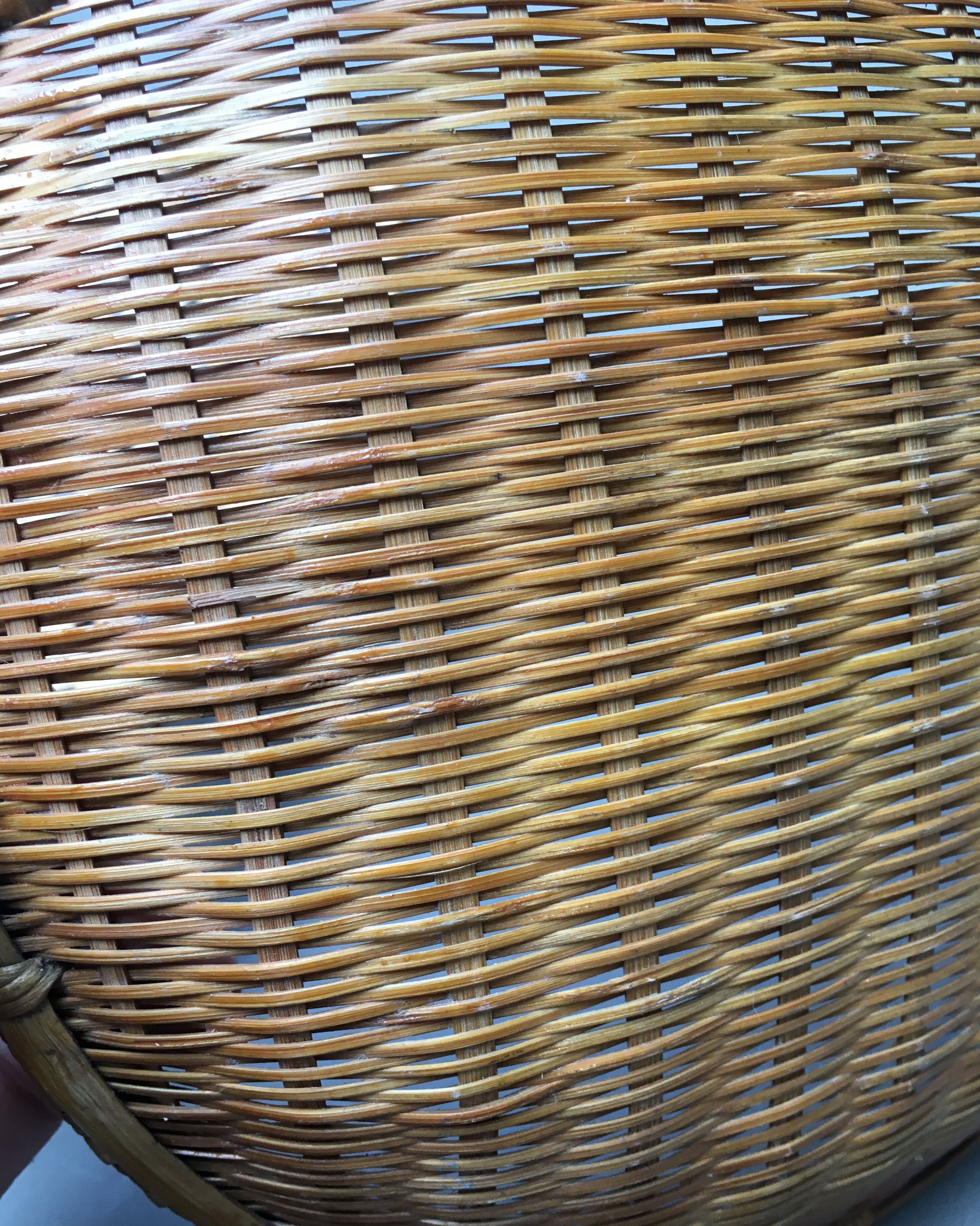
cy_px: 628
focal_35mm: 31
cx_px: 482
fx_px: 1124
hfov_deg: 47.1
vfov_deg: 57.2
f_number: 2.2
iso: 40
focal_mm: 4.15
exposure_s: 1/33
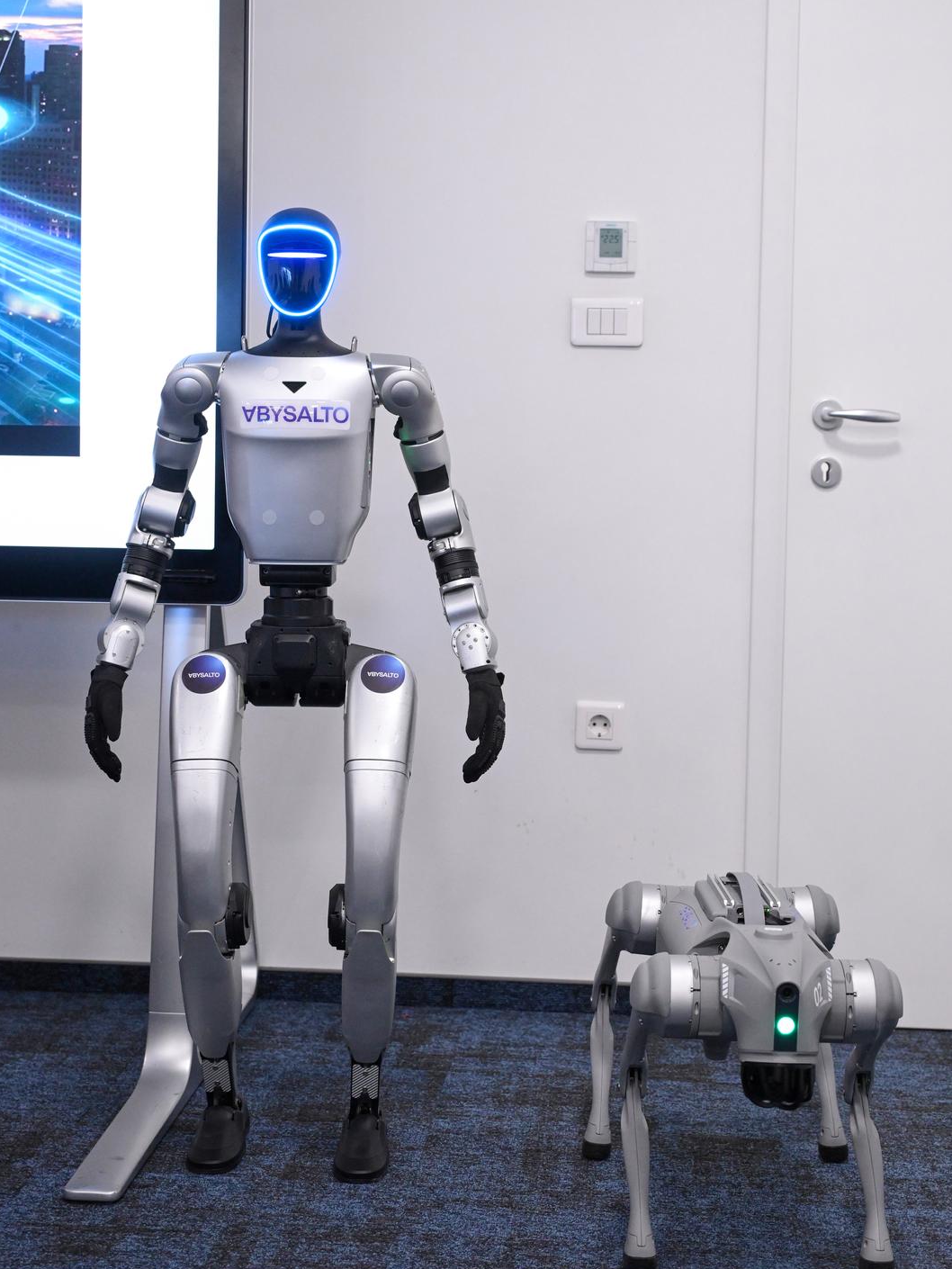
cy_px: 603
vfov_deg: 39.6
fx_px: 1760
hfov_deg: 30.3
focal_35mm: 48
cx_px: 476
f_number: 4
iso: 4000
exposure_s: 1/200
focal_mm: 44
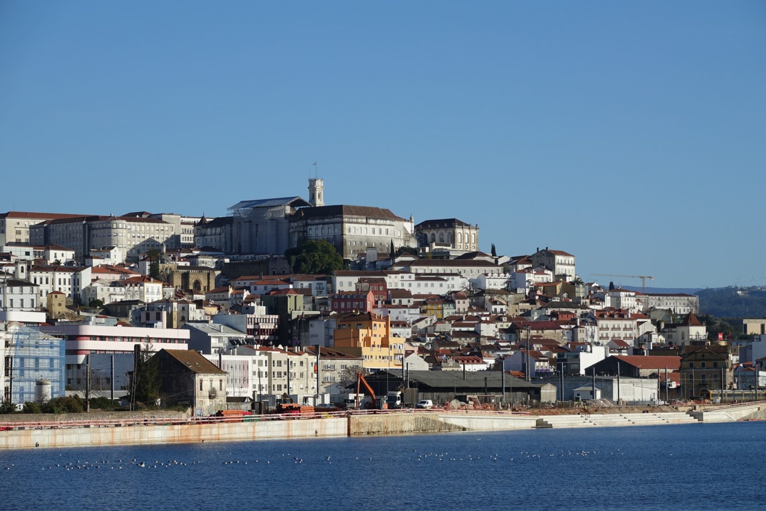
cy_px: 256
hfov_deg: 15.2
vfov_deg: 10.2
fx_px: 2872
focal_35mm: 135
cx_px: 383
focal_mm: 49.51
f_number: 5
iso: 100
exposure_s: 1/1000
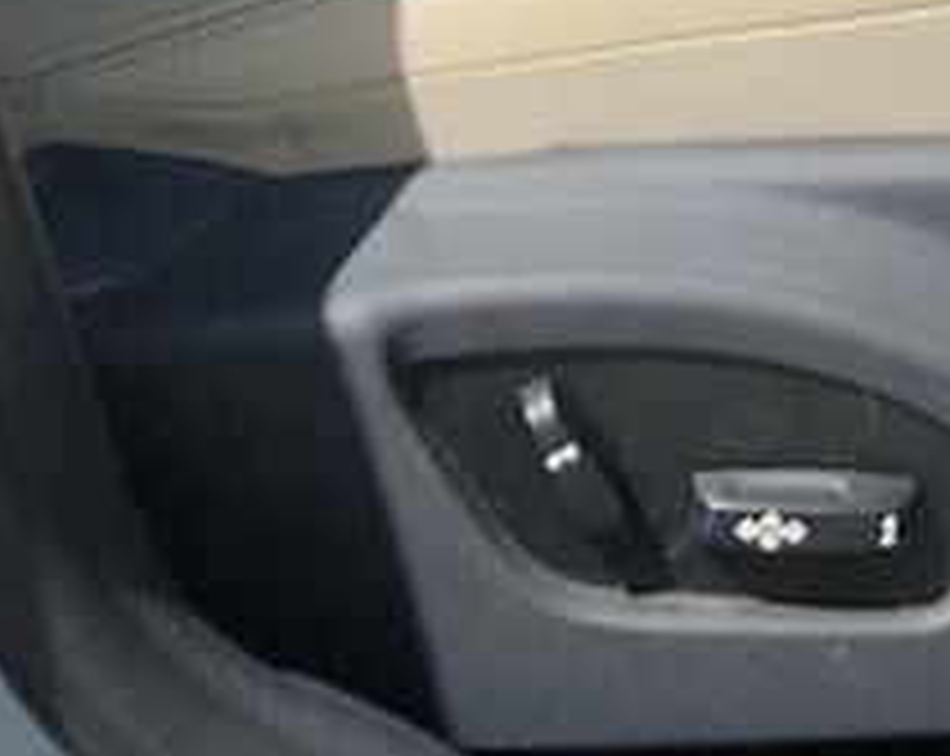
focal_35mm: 178
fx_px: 4995
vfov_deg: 7.8
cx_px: 891
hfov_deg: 10.8
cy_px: -1256
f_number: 1.8
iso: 50
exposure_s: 1/811
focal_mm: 6.7
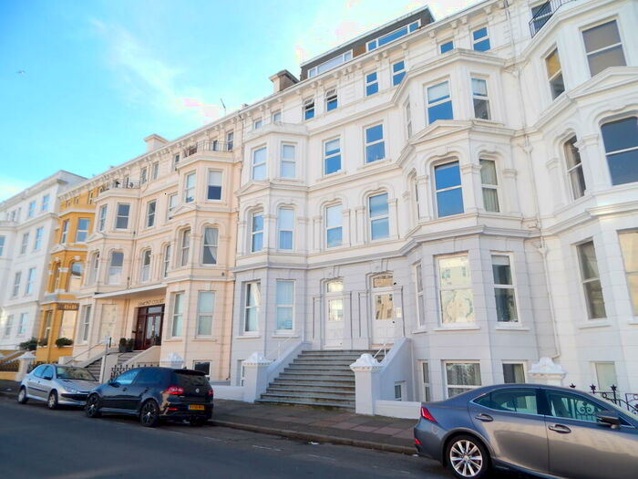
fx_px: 405
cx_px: 319
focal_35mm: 22
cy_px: 240
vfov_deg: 61.1
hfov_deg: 76.4
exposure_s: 1/400
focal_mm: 4
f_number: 3
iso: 125
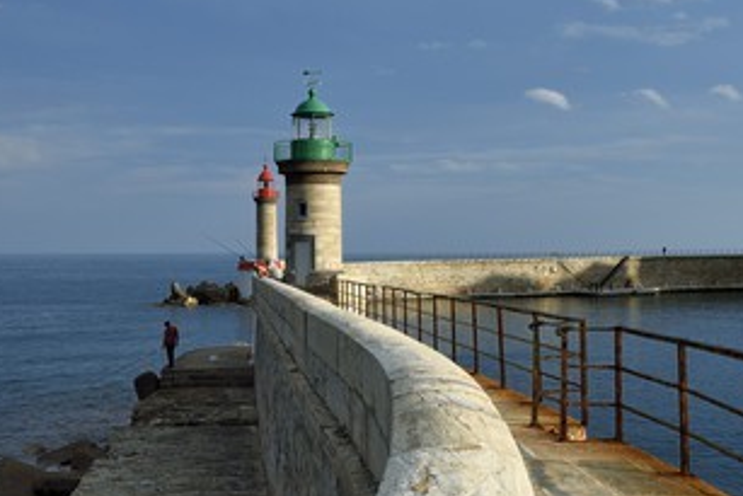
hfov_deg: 38.1
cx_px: 336
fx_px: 1074
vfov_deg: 26.0
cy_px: 288
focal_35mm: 52
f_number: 14
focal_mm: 38
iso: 200
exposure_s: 1/250
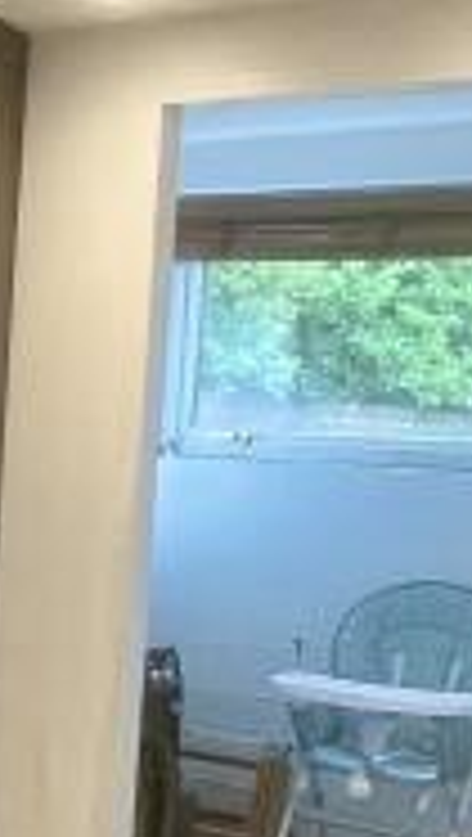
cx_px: -535
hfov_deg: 13.0
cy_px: 500
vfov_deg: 27.1
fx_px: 1731
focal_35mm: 78
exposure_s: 1/50
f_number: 1.8
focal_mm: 1.57
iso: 200
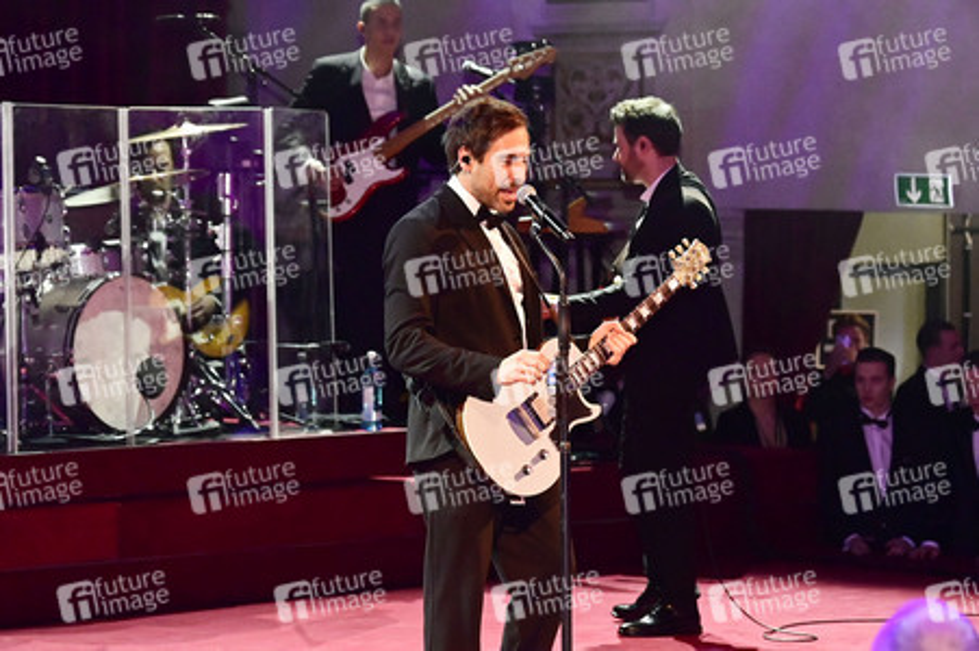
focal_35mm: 70
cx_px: 490
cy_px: 326
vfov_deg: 19.4
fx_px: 1902
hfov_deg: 28.9
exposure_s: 1/200
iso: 5000
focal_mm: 70
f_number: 3.2
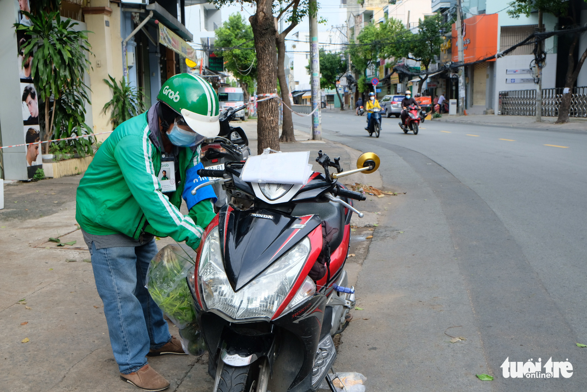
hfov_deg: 50.7
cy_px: 196
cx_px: 294
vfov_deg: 35.1
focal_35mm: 38
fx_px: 620
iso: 400
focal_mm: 25.4
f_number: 8
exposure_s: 1/160
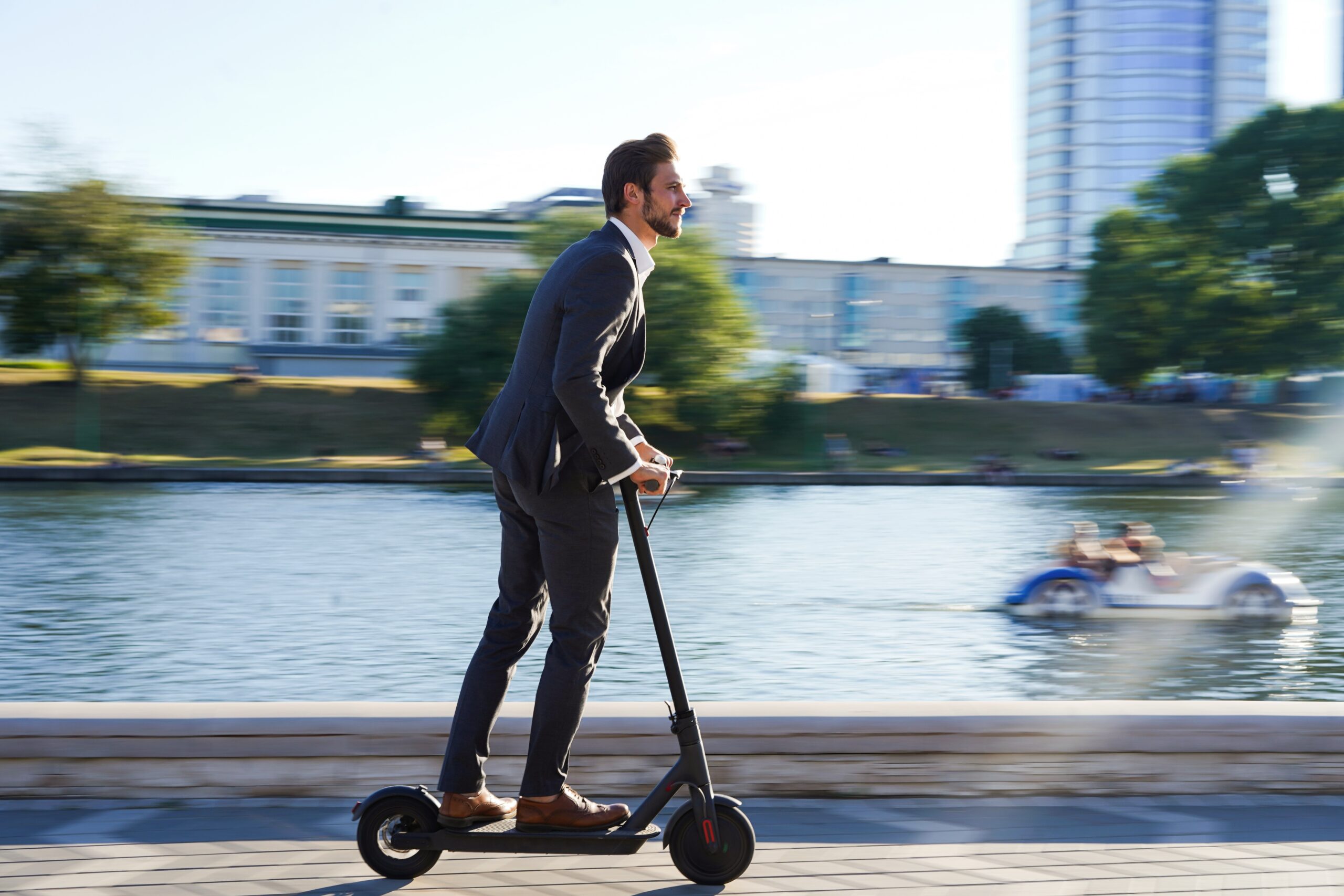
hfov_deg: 36.2
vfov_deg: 24.6
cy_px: 448
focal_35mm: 55
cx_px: 672
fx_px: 2053
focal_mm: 55
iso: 50
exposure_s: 1/60
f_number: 9
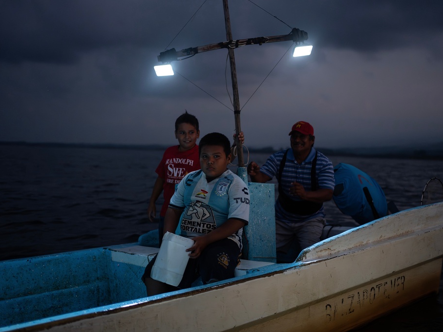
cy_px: 166
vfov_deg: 37.7
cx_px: 248
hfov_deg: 48.9
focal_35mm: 38
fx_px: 486
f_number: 1.8
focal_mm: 35
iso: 1600
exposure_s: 1/320
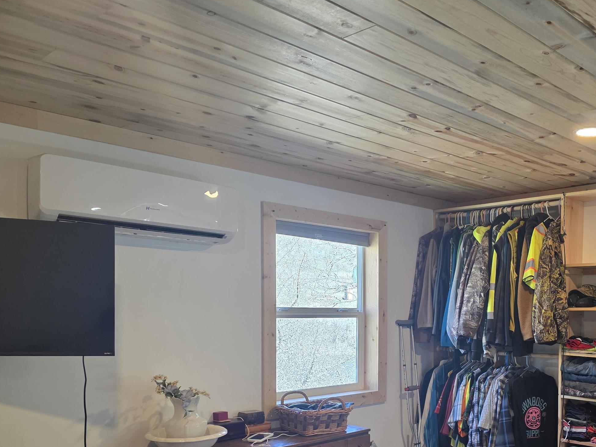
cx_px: 458
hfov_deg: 49.0
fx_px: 620
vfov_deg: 38.6
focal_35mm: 36
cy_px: 336
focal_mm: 6.3
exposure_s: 1/120
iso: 320
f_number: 1.7
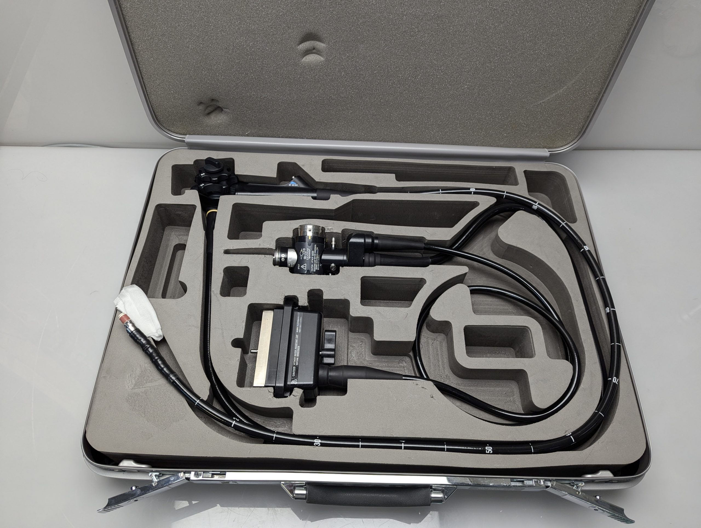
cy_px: 264
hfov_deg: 71.5
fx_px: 487
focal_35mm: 24
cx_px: 350
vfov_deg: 56.9
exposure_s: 1/100
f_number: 1.85
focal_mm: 6.81
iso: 66
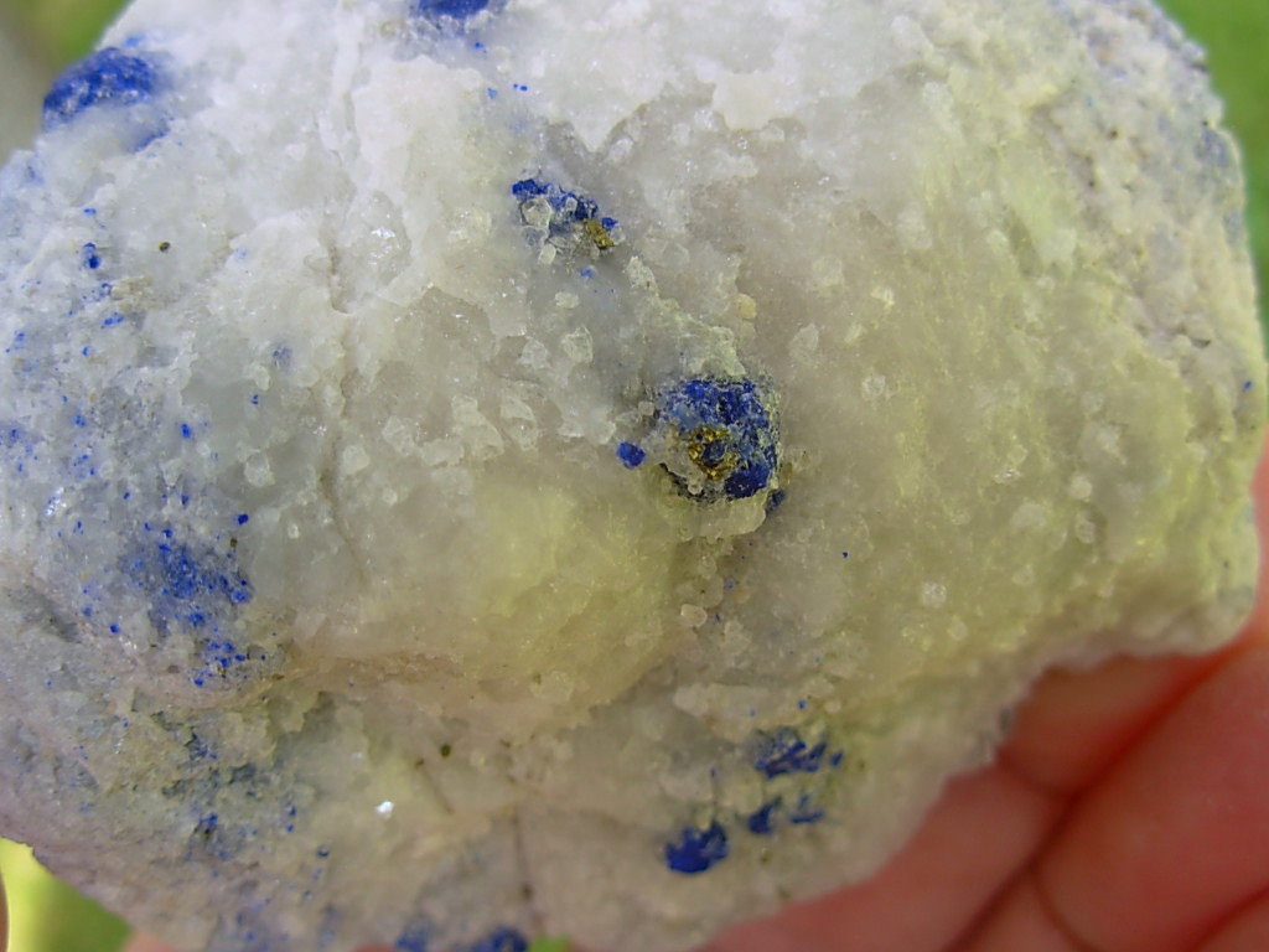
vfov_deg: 37.7
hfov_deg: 49.0
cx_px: 634
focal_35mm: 38
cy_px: 476
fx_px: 1393
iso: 50
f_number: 2.9
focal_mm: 6.3
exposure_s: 1/76.1
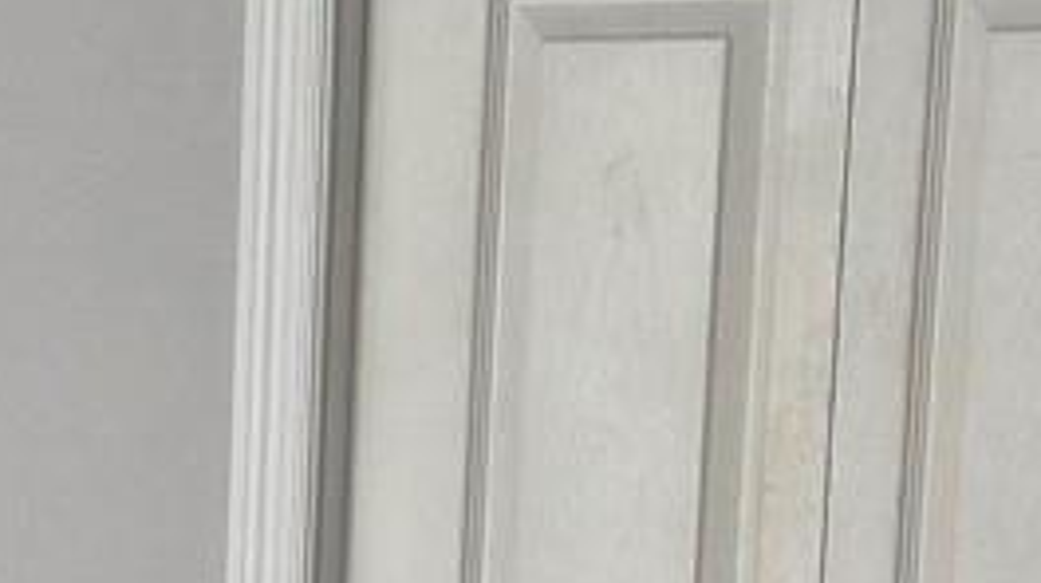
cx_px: -24
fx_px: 4192
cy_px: 1064
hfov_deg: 13.9
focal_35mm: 152
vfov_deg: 7.7
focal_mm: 5.4
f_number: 1.8
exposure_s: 1/180
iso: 160
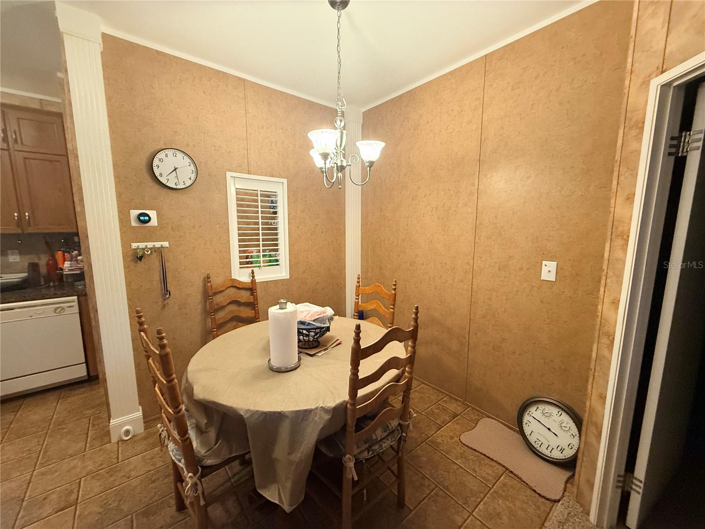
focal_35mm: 14
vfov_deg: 85.7
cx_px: 352
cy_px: 264
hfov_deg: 102.1
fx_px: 285
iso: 500
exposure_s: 1/60
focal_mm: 2.22
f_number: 2.2
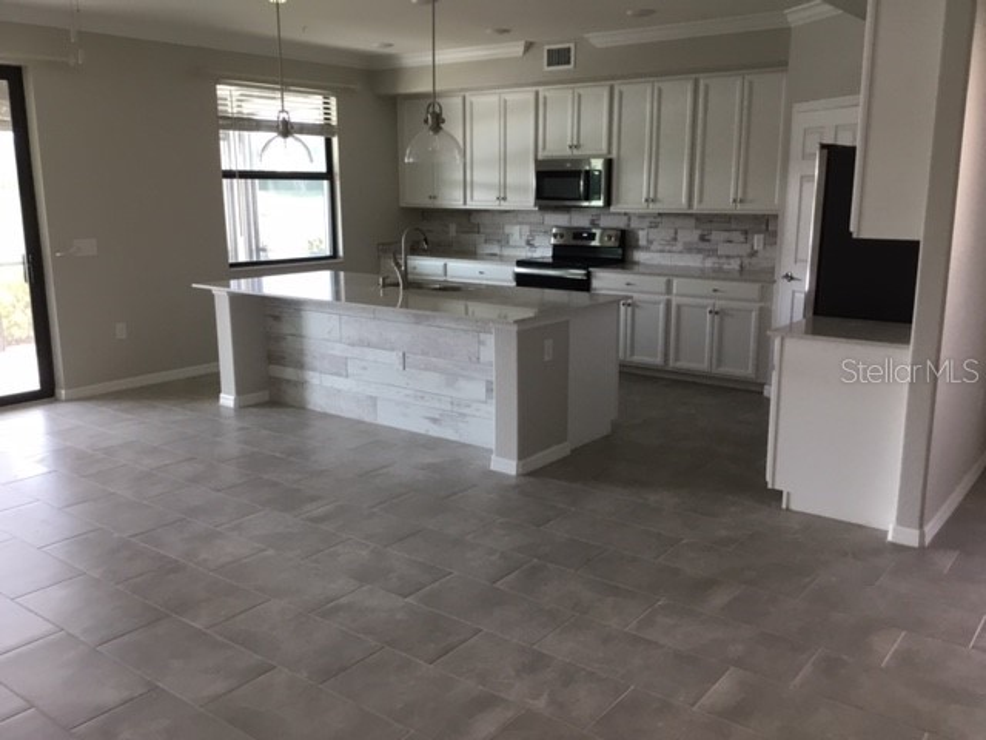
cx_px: 493
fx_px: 883
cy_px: 370
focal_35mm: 31
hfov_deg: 58.4
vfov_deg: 45.4
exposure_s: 1/30
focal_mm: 3.3
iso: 64
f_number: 2.4
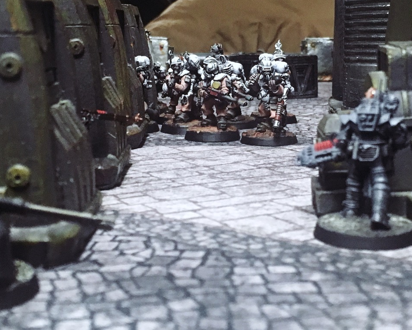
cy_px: 109
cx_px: 221
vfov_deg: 24.9
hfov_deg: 30.9
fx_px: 744
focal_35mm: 61
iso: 200
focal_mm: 4.15
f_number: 2.2
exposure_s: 1/30
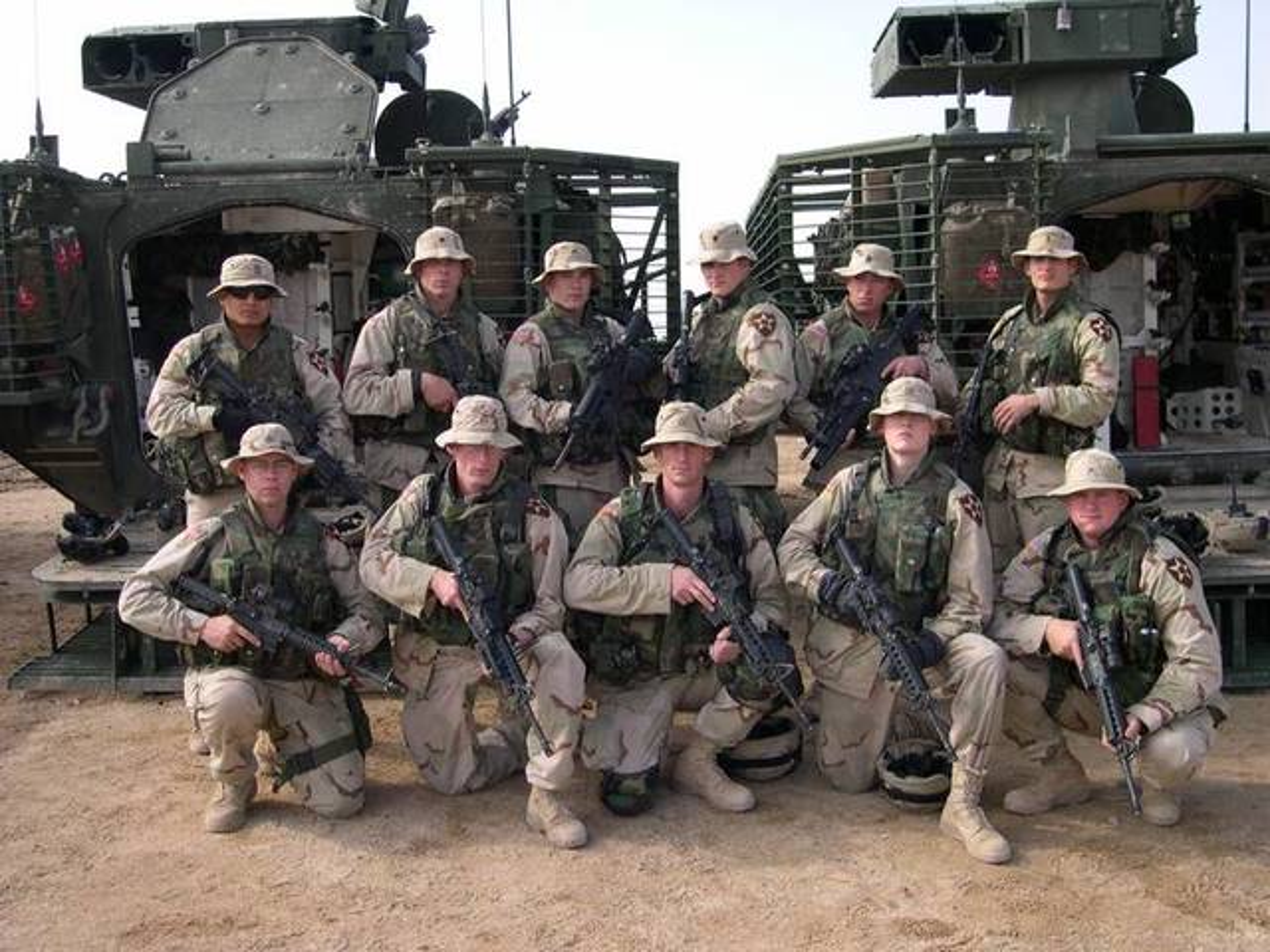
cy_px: 476
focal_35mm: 42
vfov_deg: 34.3
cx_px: 635
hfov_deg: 44.8
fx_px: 1541
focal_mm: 9
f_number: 2.9
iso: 100
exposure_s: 1/552
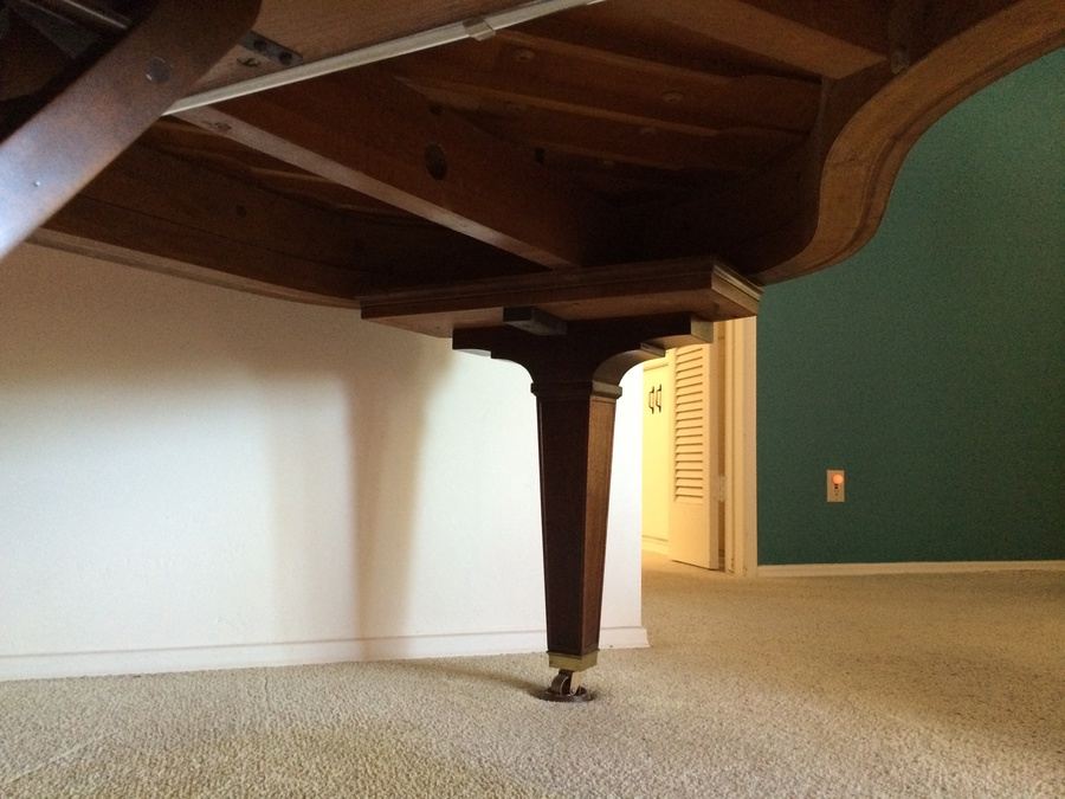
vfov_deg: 46.8
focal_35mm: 30
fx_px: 923
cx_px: 532
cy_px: 400
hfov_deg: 60.0
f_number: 2.2
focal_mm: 4.12
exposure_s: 1/30
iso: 320
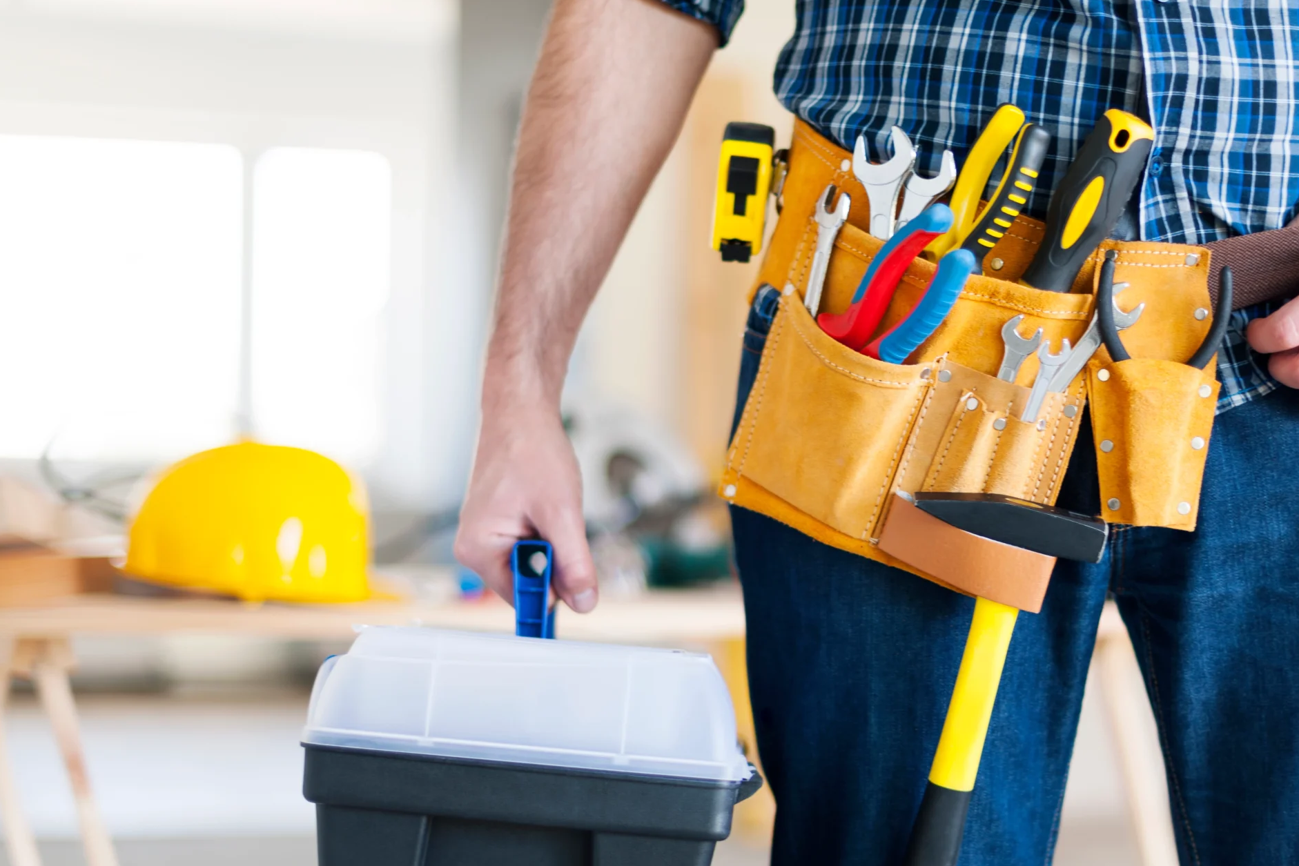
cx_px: 855
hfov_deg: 29.5
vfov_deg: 20.0
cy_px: 533
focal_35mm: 68
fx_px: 2454
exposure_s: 1/80
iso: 100
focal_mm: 50
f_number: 1.8
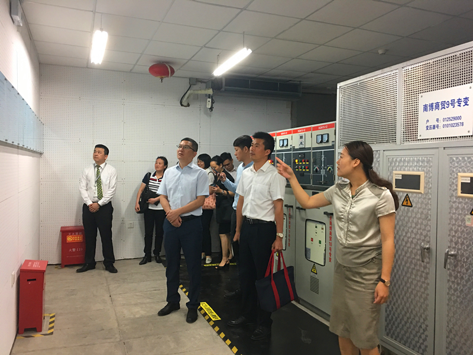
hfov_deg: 61.7
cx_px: 236
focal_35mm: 29
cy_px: 178
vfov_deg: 48.2
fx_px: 396
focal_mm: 4.15
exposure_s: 1/17
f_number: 2.2
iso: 80
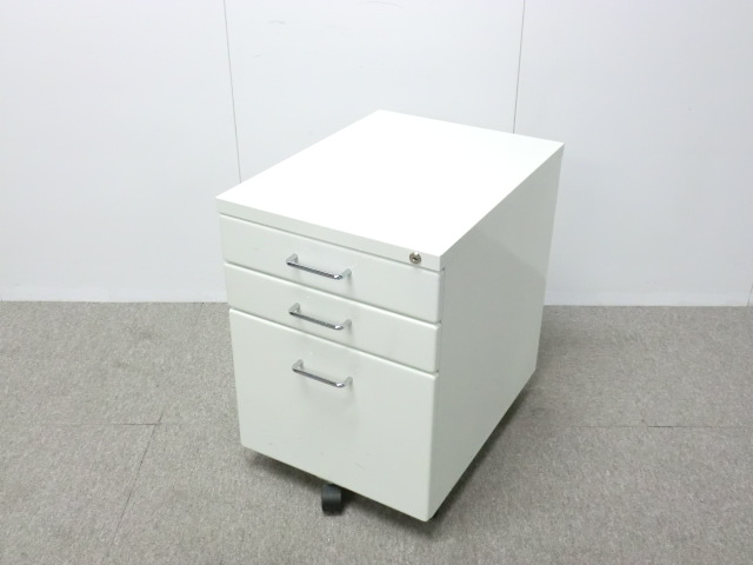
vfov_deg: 37.7
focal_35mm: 38
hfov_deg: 49.0
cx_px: 376
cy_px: 282
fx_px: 827
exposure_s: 1/50
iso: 800
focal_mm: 6.9
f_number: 3.9
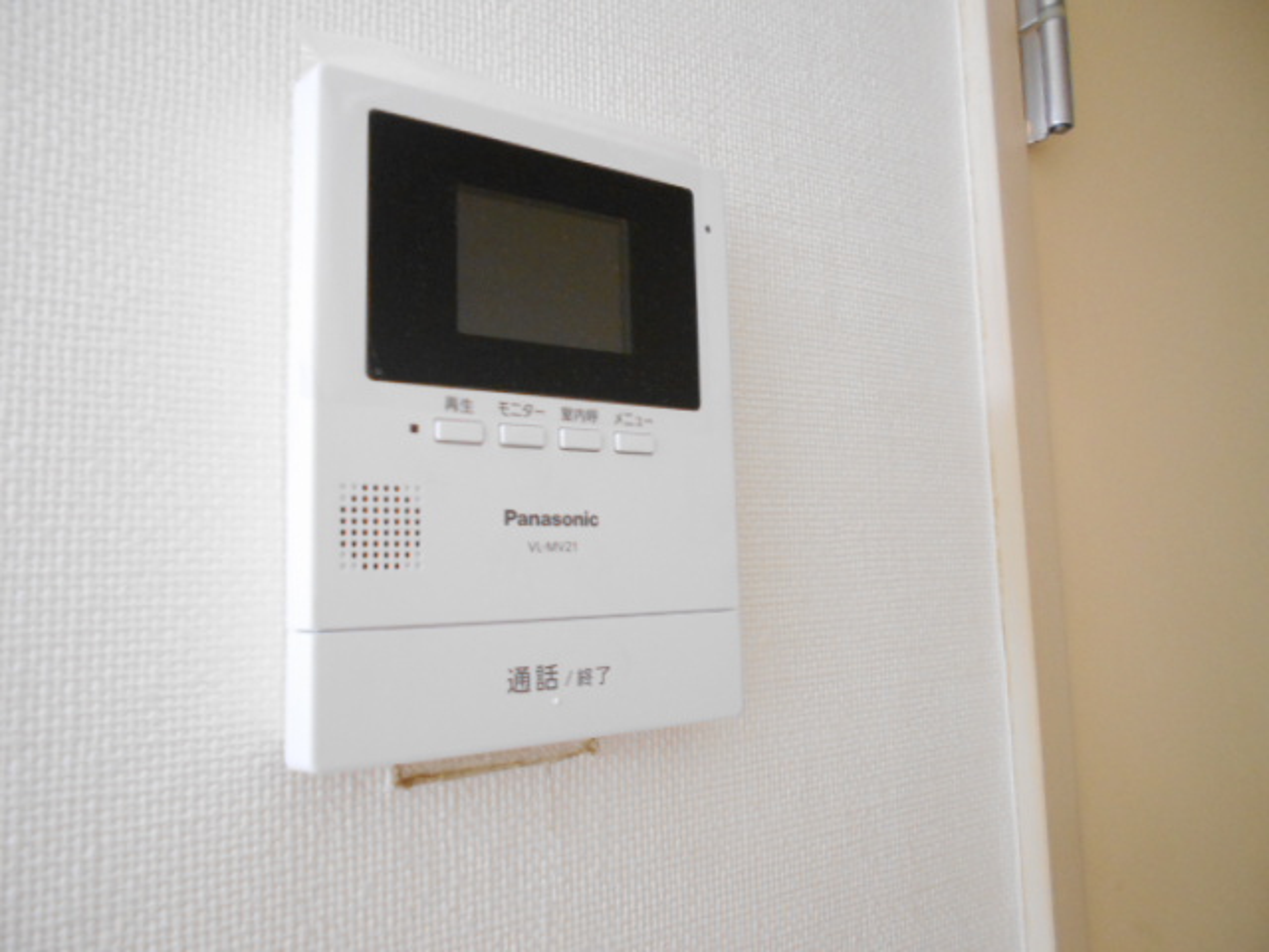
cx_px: 634
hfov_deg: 67.3
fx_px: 953
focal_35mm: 26
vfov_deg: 53.1
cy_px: 476
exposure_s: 1/30
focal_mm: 4.6
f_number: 3.2
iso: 400
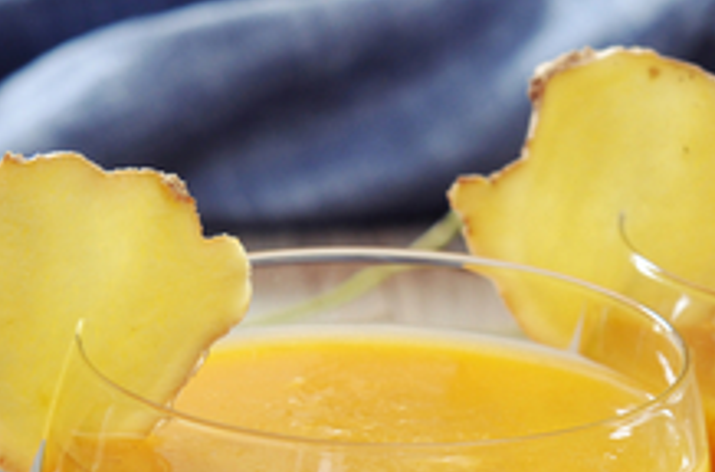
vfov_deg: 5.5
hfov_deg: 8.3
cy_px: 642
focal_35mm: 248
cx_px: 364
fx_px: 4911
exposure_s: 1/160
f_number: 8
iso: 200
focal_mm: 60
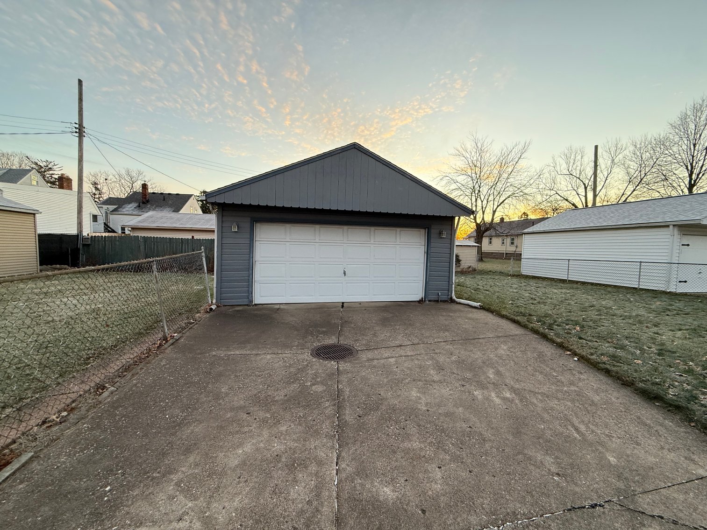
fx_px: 286
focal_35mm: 14
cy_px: 265
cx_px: 354
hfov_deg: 102.1
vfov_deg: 85.7
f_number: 2.2
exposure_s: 1/99
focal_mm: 2.22
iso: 125
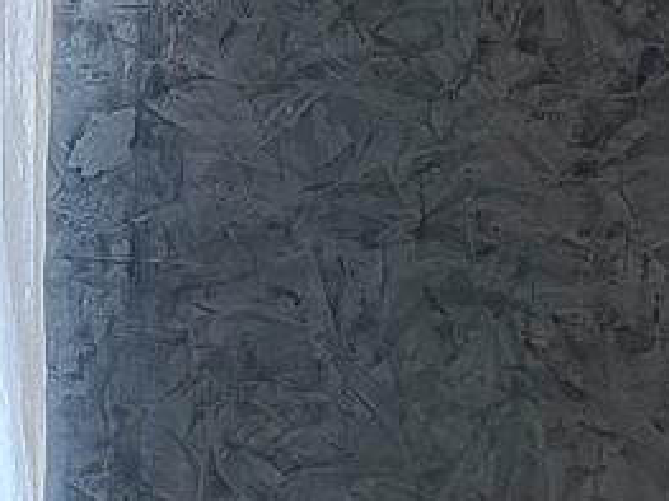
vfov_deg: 9.4
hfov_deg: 12.4
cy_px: 303
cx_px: -8
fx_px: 3052
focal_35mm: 158
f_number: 1.5
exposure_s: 1/157
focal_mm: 5.7
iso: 40
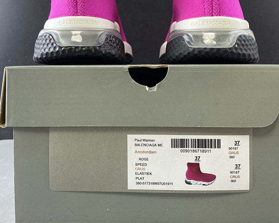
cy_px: 66
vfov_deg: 35.2
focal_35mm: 42
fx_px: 347
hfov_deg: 43.8
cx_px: 132
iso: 100
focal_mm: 4.25
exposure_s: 1/50
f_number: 1.8
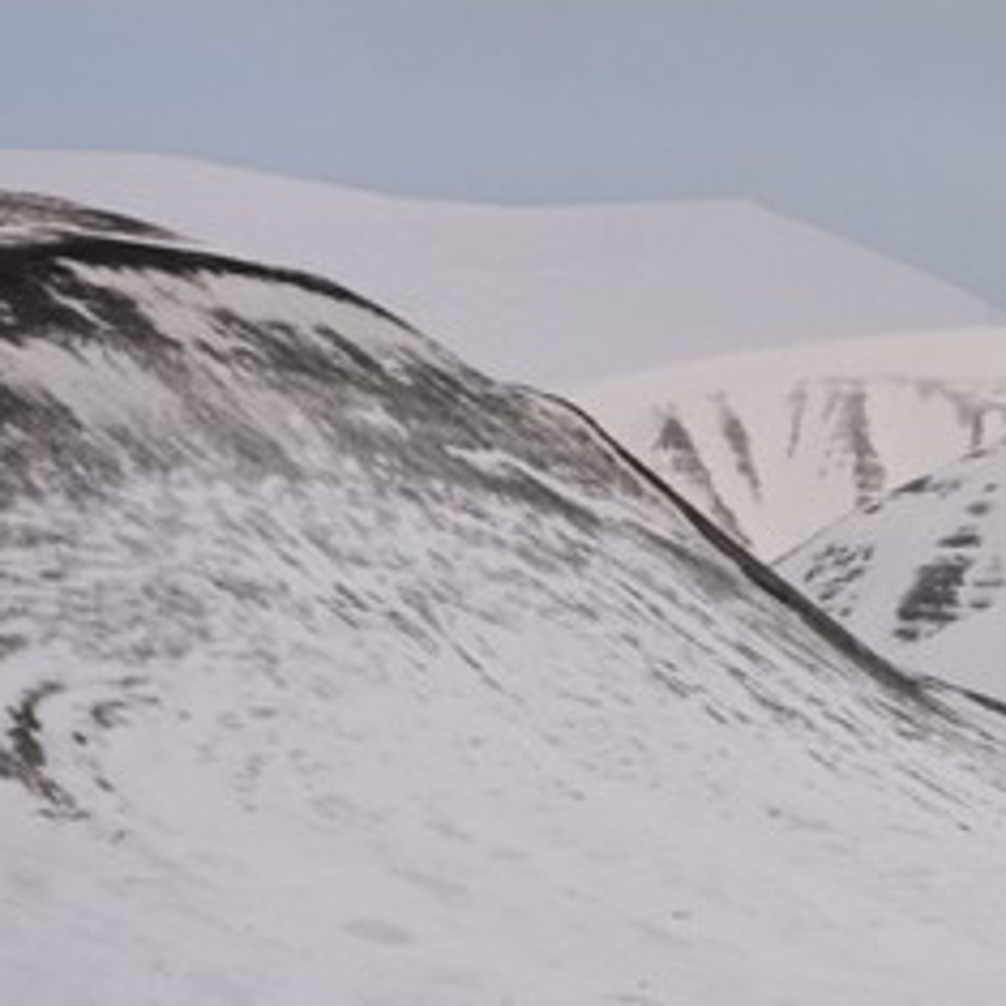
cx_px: 3069
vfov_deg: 4.3
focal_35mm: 405
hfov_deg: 4.2
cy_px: 167
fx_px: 13316
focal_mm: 70
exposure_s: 1/320
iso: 400
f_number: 7.1
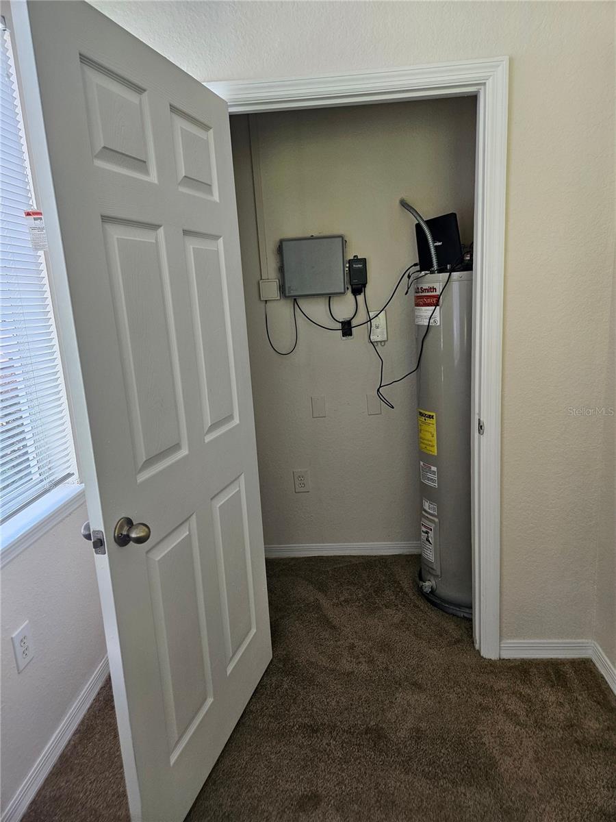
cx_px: 308
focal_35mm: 23
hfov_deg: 58.9
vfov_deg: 73.9
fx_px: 546
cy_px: 411
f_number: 1.8
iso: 200
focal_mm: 5.4
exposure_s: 1/207
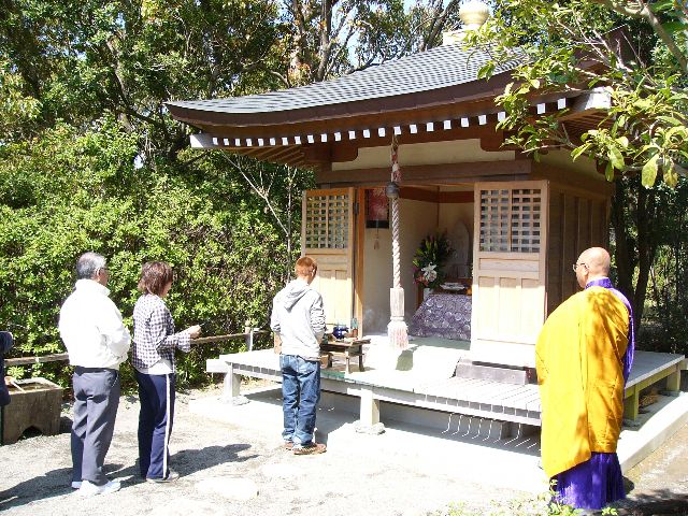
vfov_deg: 39.7
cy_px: 258
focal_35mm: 36
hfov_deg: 51.4
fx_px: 716
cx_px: 344
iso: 50
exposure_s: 1/200
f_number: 4
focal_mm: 6
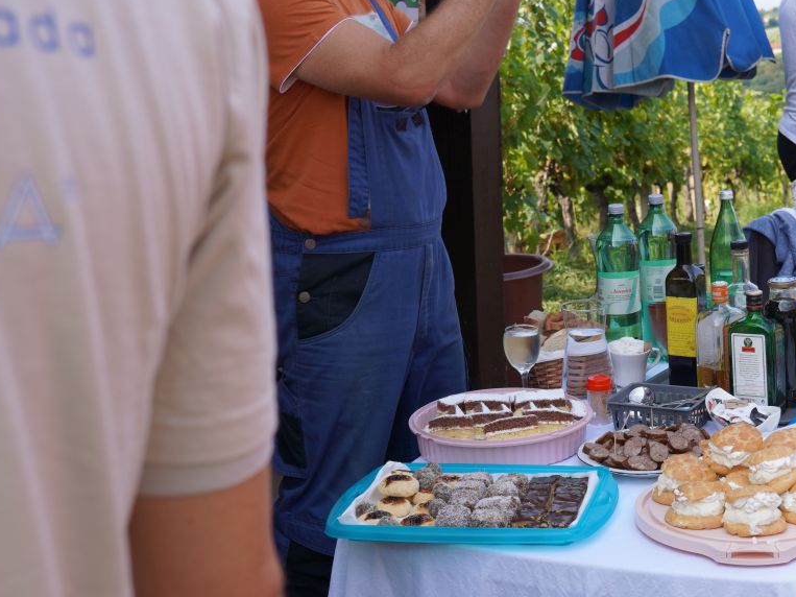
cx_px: 629
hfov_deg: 31.5
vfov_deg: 24.4
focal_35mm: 60
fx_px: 1374
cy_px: 396
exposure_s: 1/320
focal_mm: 21.3
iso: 100
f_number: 4
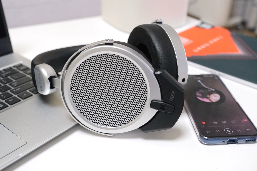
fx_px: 271
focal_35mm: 38
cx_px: 129
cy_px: 88
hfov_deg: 50.7
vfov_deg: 35.1
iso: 2000
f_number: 3.6
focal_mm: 24.9
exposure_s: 1/100
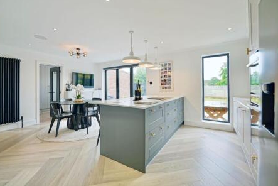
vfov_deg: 77.3
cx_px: 143
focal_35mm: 15
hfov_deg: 100.3
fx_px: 116
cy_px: 87
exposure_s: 1/80
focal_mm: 14
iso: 125
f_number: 3.2
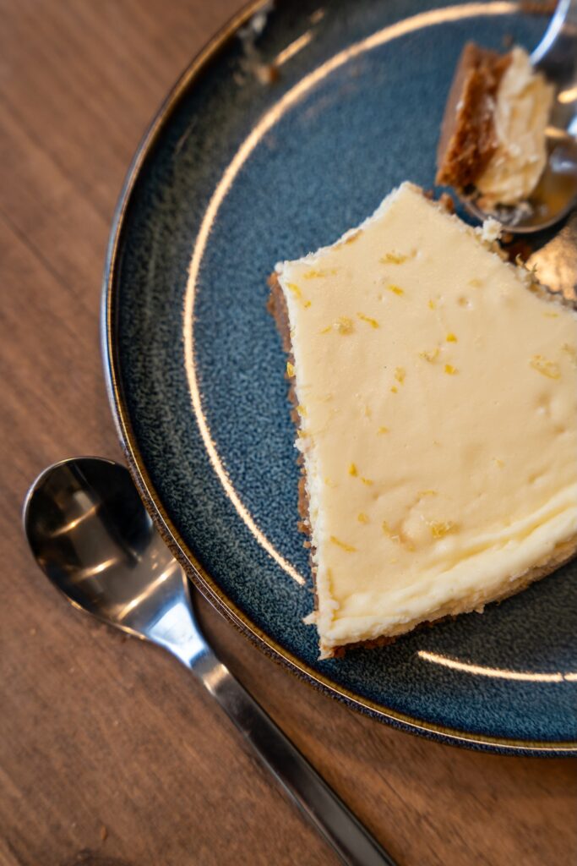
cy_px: 433
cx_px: 288
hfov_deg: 19.5
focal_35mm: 70
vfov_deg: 28.8
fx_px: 1682
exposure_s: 1/50
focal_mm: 70
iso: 500
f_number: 4
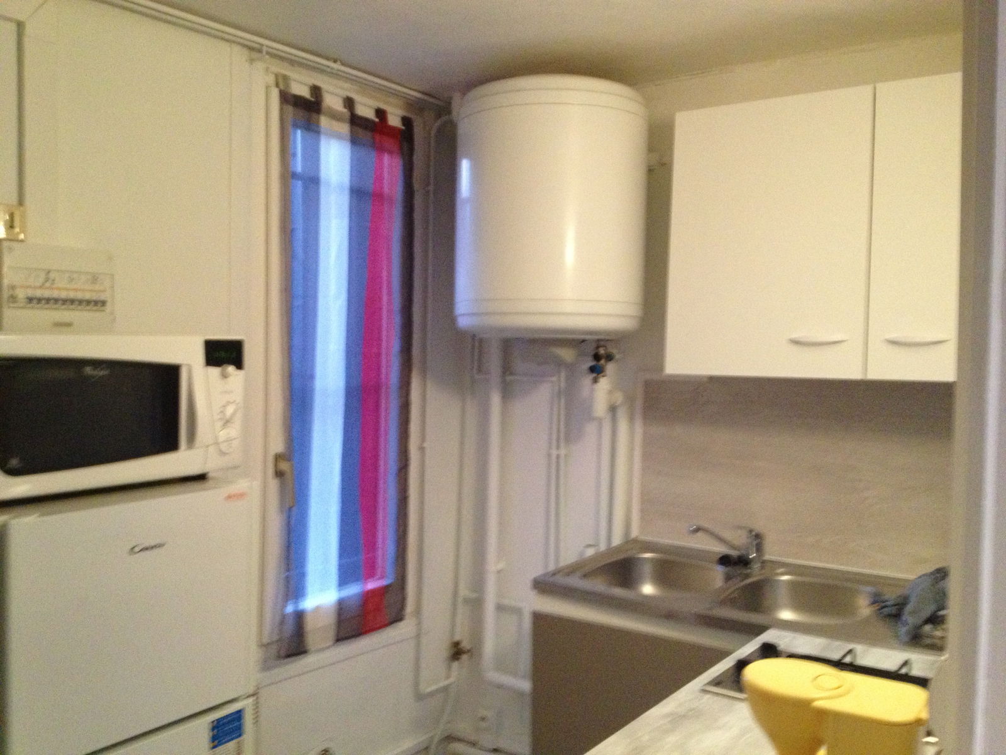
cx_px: 503
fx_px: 1017
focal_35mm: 35
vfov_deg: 40.7
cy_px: 378
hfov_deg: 52.6
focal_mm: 4.28
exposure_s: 1/17
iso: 400
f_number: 2.4
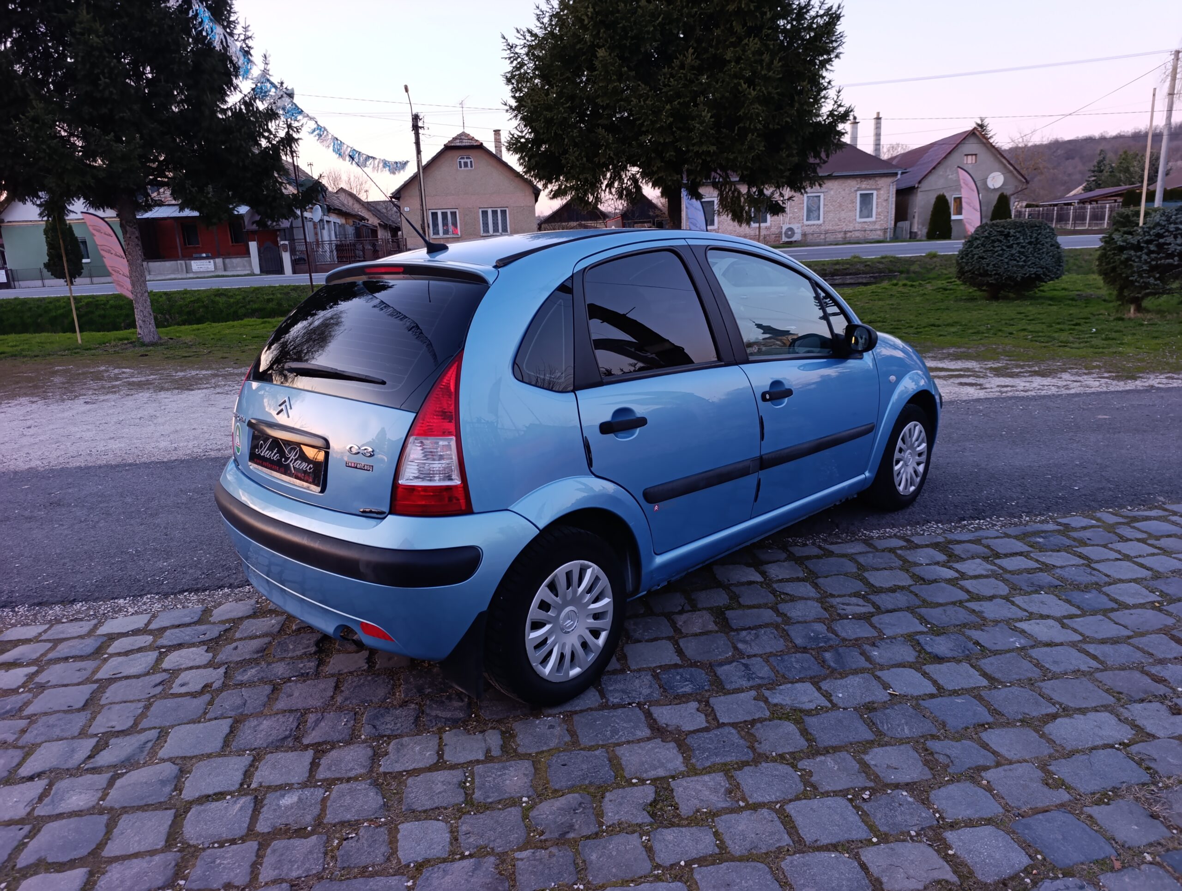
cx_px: 591
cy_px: 446
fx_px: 787
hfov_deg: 73.8
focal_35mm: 23
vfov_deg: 59.0
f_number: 1.6
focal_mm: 6.14
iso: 500
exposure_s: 1/100
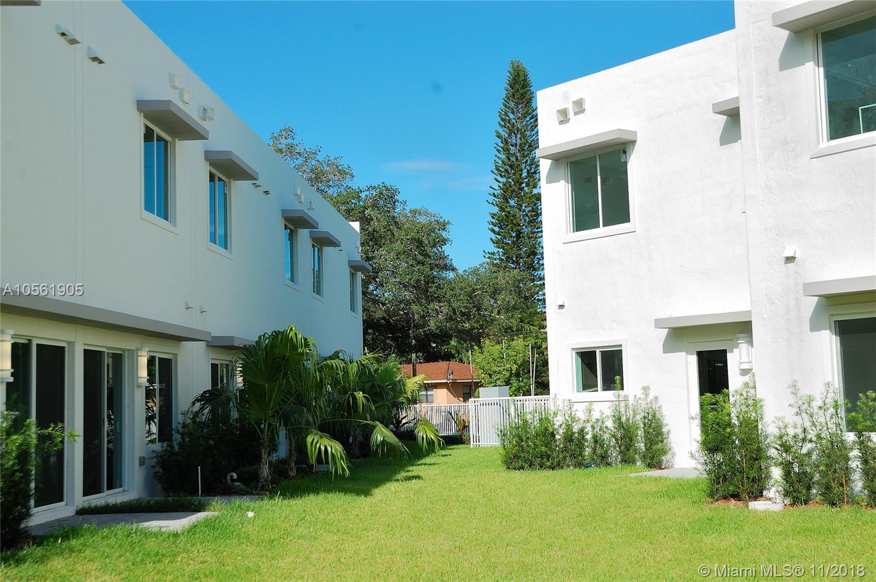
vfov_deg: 30.8
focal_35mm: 44
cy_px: 291
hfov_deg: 45.0
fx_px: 1057
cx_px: 438
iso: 200
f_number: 10
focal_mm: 29
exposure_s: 1/250
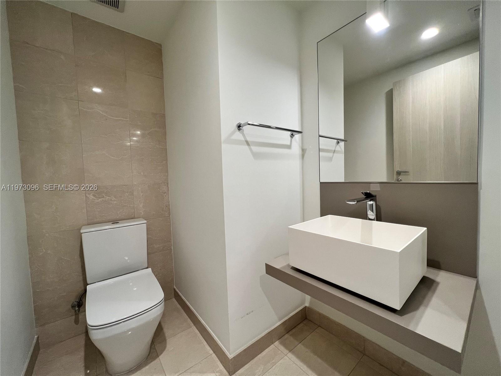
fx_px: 188
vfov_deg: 89.9
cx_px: 250
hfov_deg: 106.2
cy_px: 188
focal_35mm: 13
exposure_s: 1/120
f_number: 1.8
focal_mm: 1.57
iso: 125
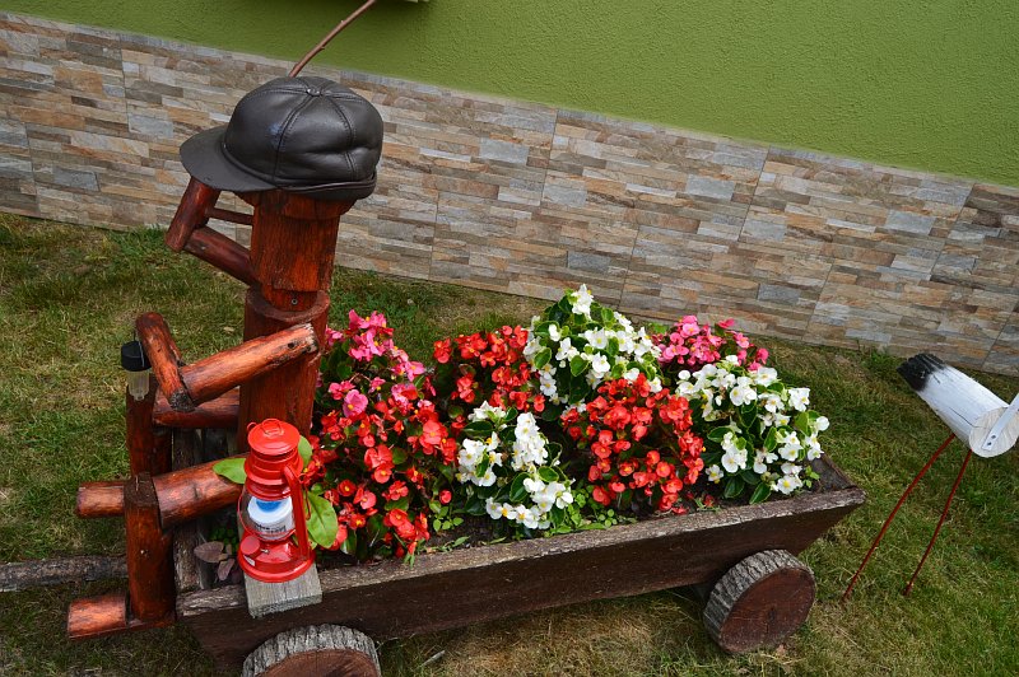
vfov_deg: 47.9
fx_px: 764
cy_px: 338
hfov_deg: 67.4
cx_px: 510
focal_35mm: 27
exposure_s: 1/160
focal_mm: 18
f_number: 7.1
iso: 100
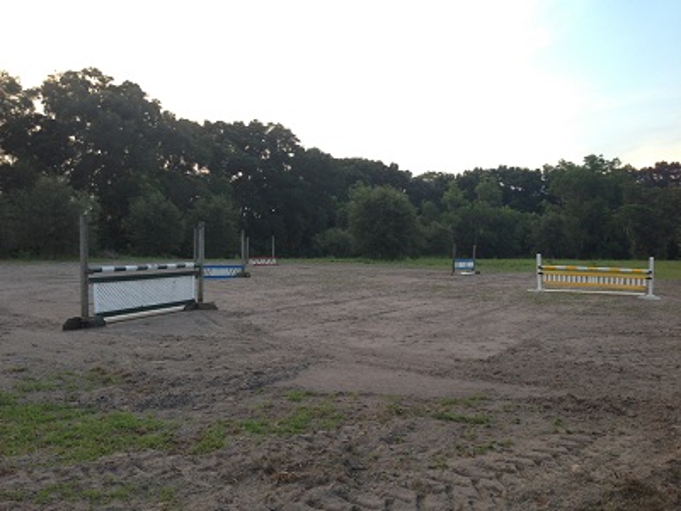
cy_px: 256
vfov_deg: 42.9
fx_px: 649
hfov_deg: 55.4
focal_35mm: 33
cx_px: 340
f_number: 2.4
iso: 50
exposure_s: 1/40
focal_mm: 4.13
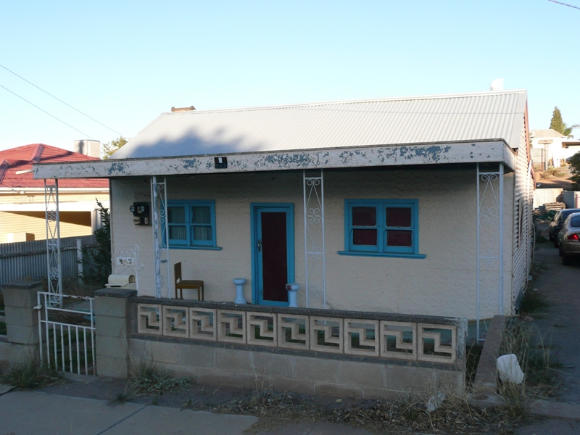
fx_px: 637
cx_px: 290
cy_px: 218
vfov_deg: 37.7
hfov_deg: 49.0
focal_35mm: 38
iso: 100
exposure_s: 1/320
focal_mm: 6.2
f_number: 3.8
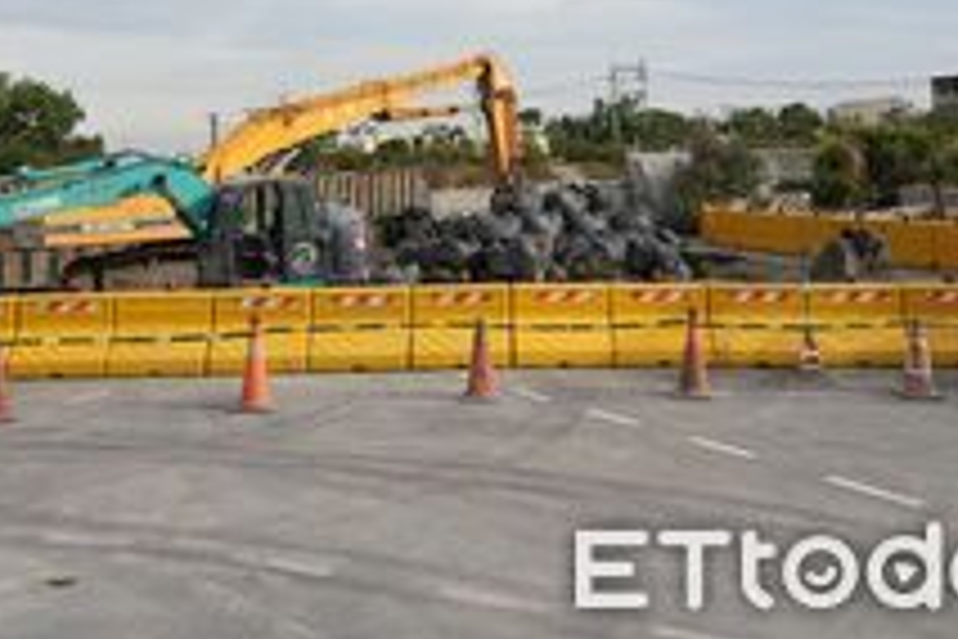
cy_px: 61
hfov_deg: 43.6
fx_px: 1197
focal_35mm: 45
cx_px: 495
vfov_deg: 28.7
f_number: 9
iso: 100
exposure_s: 1/160
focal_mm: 24
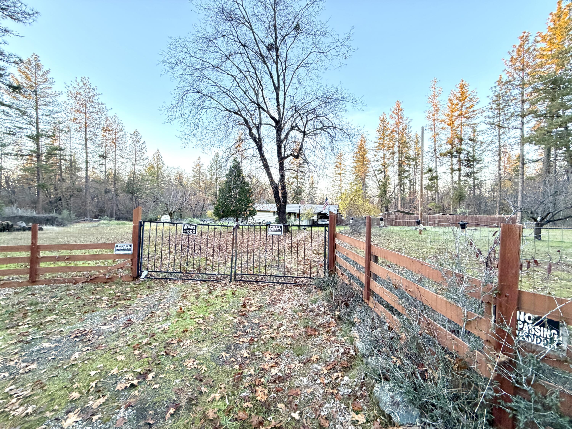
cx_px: 286
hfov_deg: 102.1
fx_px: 231
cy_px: 214
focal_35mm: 14
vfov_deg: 85.7
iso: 320
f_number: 2.2
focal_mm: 2.22
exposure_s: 1/61
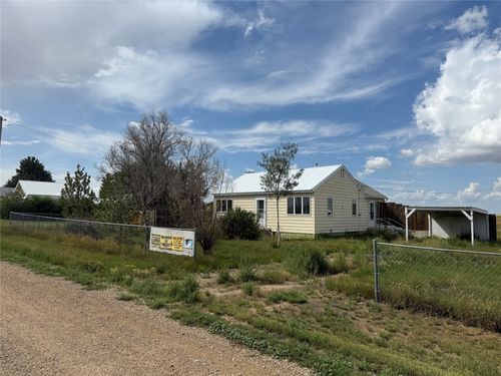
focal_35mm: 24
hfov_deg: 71.6
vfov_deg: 56.8
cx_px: 250
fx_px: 347
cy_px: 188
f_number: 1.78
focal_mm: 6.76
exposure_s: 1/8130
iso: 80
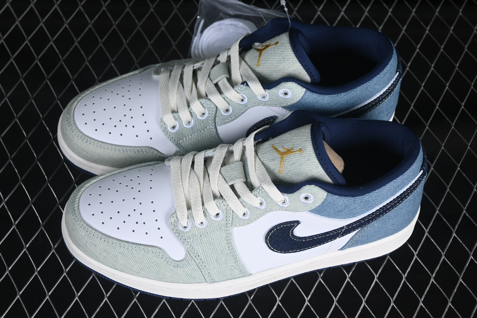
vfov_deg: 18.2
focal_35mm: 75
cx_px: 238
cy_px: 159
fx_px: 994
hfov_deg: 27.0
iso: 160
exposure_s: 1/60
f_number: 7.1
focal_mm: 50
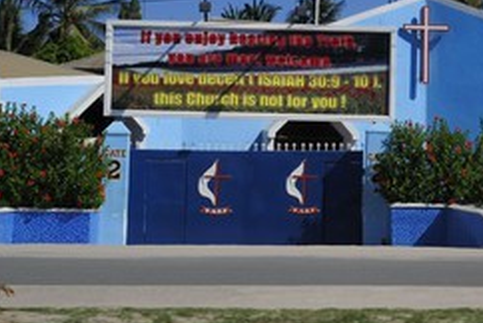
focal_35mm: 78
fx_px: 1048
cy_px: 58
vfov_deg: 17.4
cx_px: 369
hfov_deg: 25.6
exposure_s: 1/320
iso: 400
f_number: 18
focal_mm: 45
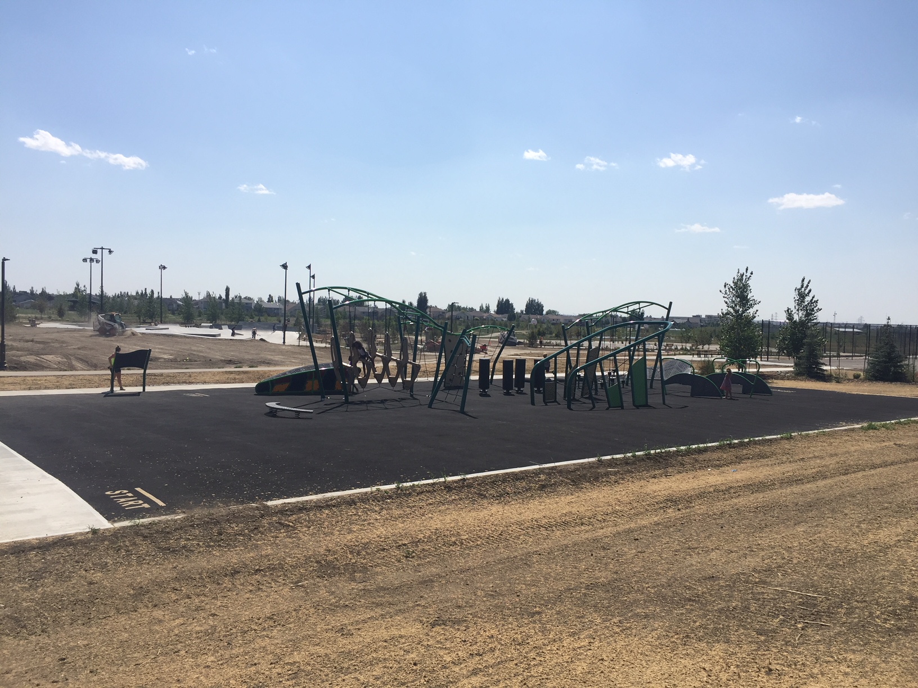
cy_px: 344
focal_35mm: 29
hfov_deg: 61.7
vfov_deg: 48.2
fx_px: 769
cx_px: 459
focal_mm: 4.15
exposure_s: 1/2639
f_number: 2.2
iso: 32
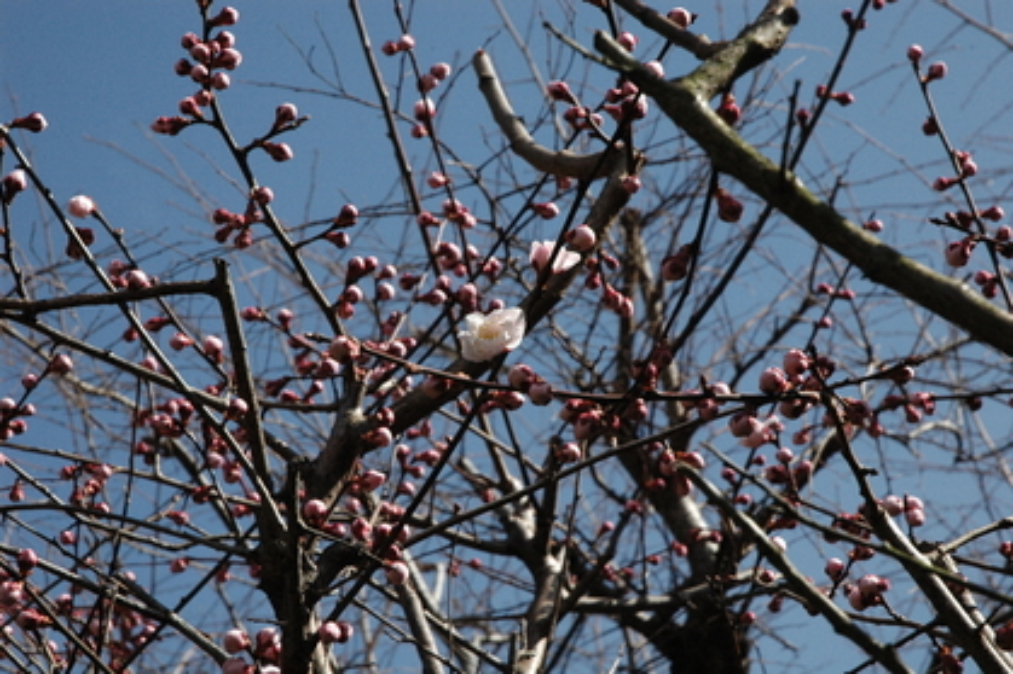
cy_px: 337
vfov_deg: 14.7
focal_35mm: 93
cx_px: 506
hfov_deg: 21.9
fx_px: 2616
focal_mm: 62
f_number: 13
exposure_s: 1/640
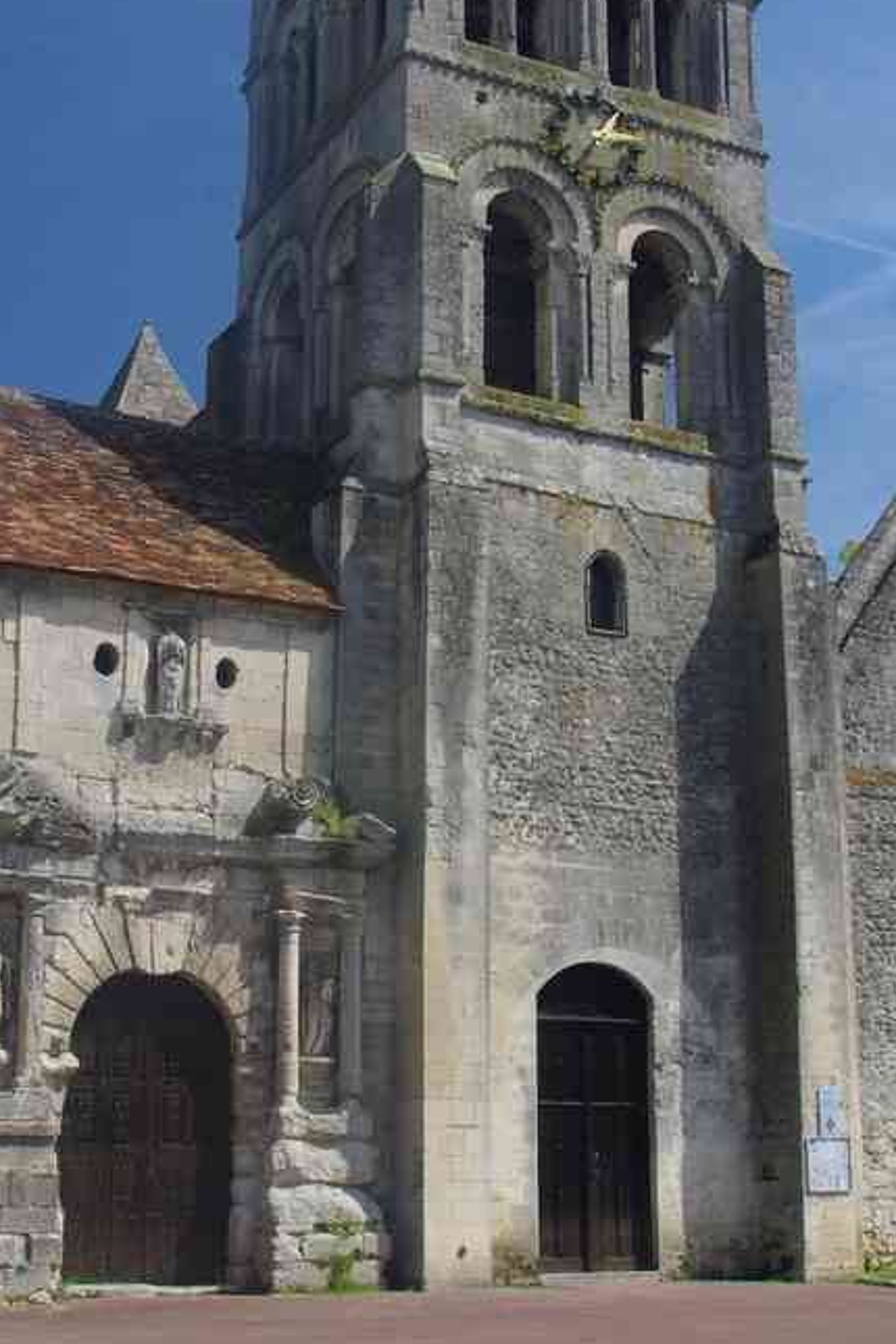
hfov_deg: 27.6
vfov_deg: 40.5
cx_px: 403
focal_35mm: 49
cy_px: 679
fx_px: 1821
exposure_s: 1/60
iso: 200
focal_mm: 21
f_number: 11
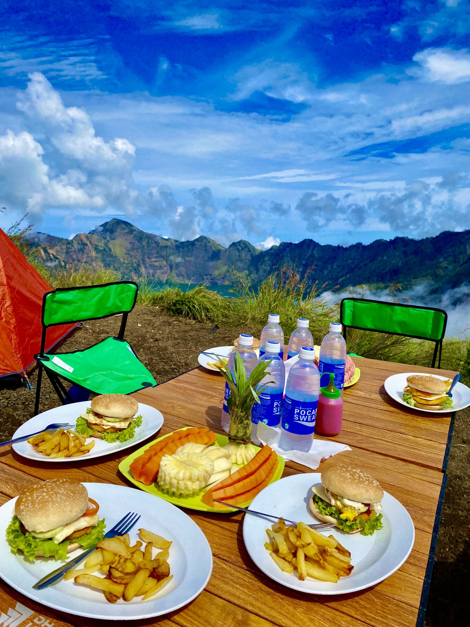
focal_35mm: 26
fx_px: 471
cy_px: 314
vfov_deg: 67.3
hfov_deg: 53.1
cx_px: 235
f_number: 1.8
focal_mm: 4.25
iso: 32
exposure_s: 1/6757
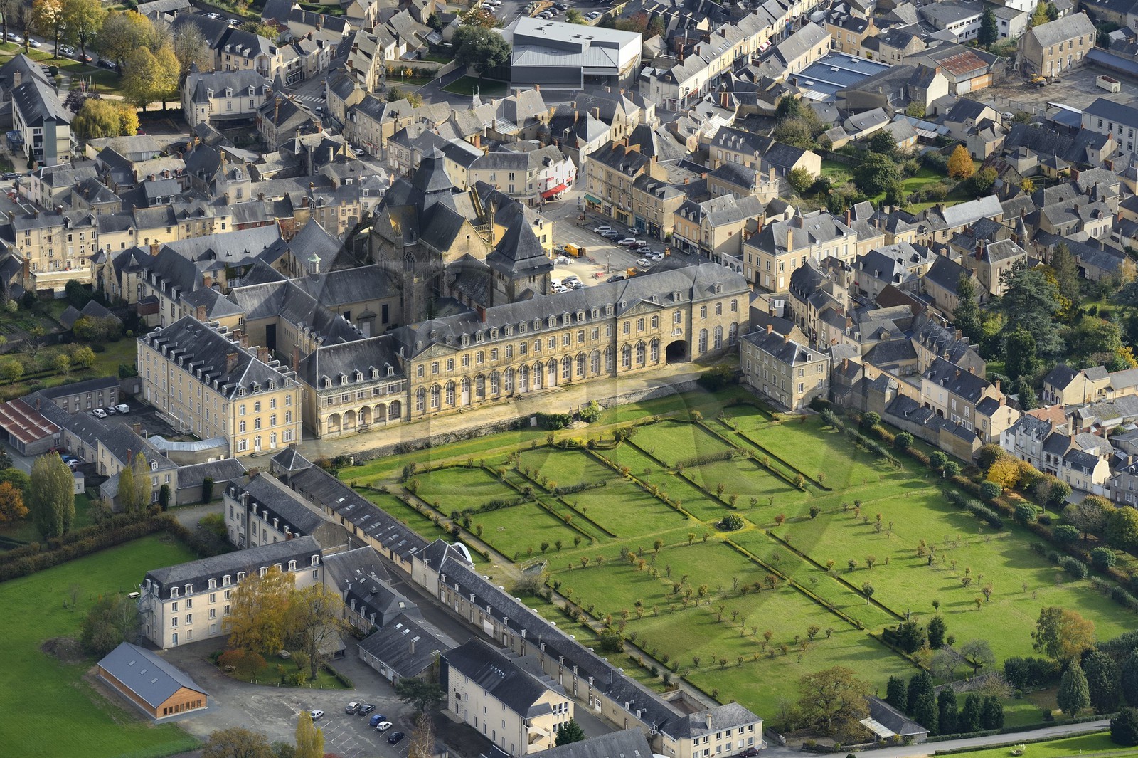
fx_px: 5845
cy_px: 379
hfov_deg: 11.1
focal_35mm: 185
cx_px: 569
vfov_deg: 7.4
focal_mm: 185
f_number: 7.1
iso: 800
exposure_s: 1/1250
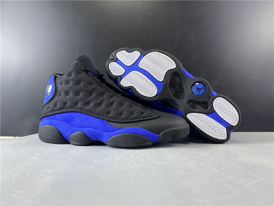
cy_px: 103
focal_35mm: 26
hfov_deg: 67.3
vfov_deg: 53.1
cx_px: 137
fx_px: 206
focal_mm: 4.25
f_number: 1.8
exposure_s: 1/50
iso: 80
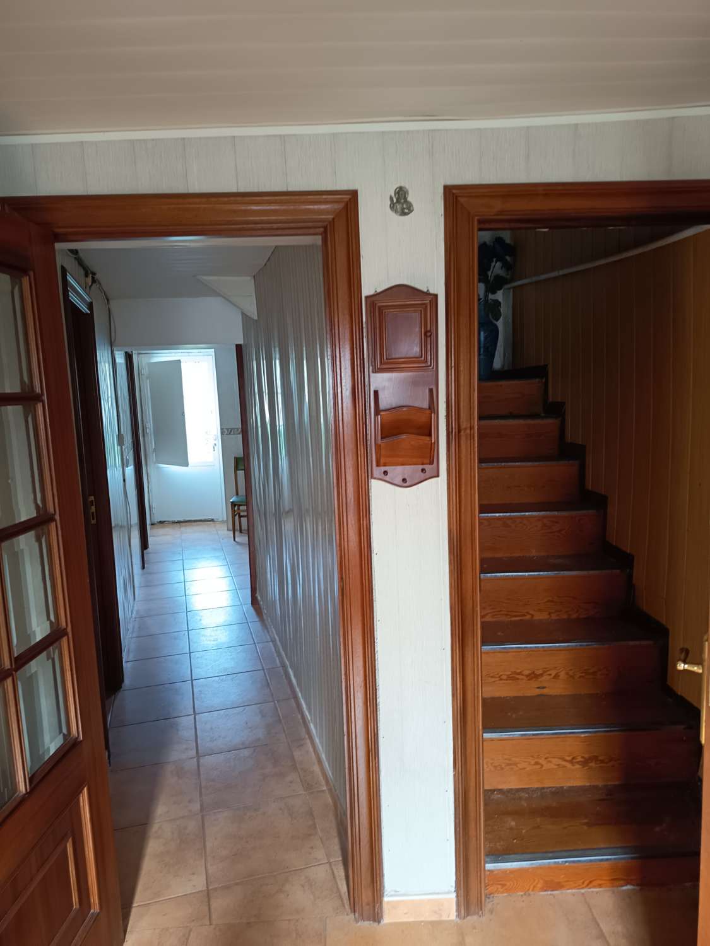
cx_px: 355
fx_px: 656
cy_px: 473
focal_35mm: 24
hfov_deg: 56.8
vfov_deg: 71.6
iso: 412
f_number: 1.7
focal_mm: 5.24
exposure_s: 1/25
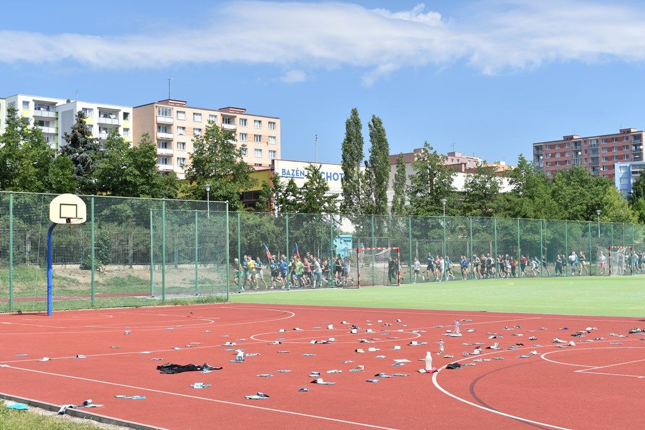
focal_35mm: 51
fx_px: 914
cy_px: 215
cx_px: 322
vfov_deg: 26.5
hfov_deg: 38.9
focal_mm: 34
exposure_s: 1/250
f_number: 8
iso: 100
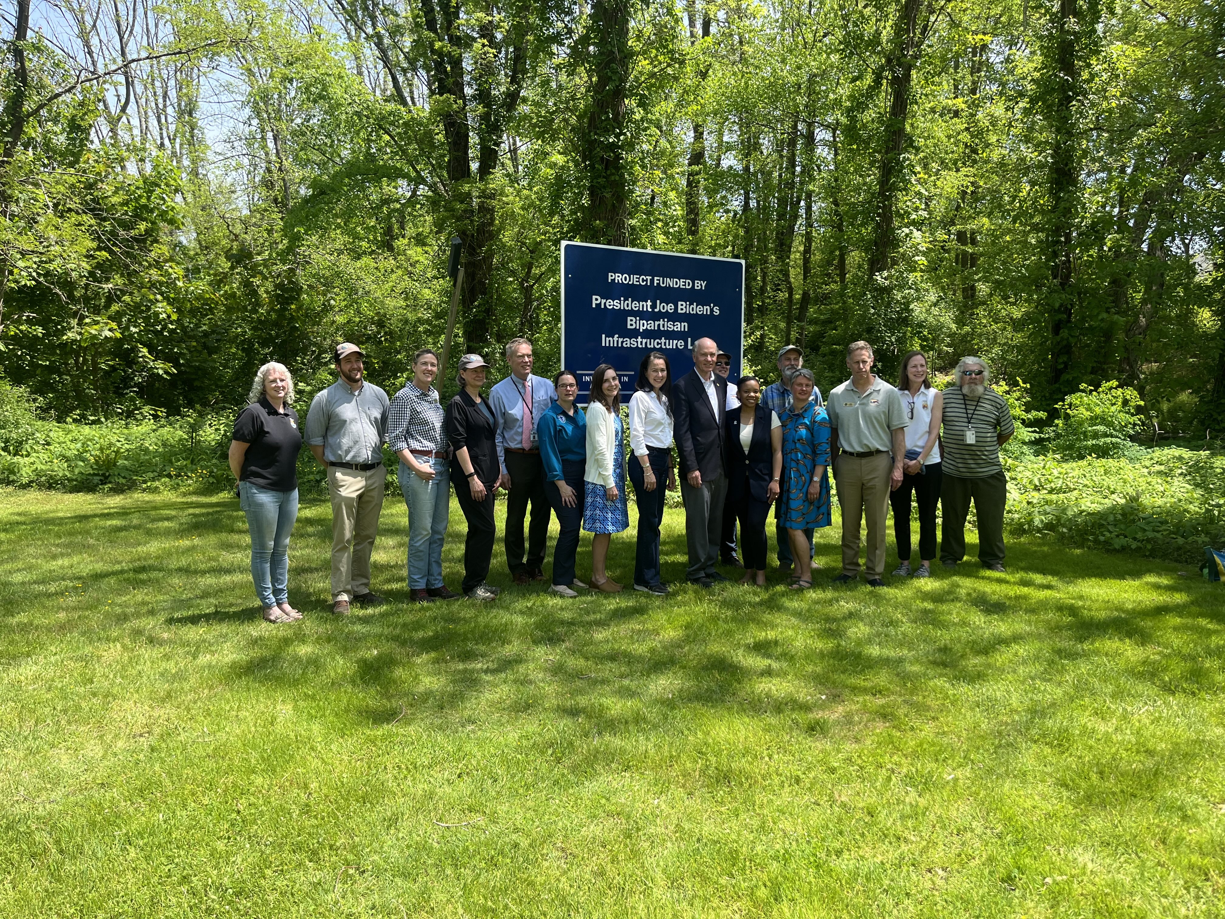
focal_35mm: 26
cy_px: 460
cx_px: 612
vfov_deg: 53.1
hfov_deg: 67.3
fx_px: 920
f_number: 1.6
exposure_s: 1/928
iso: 50
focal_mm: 5.1
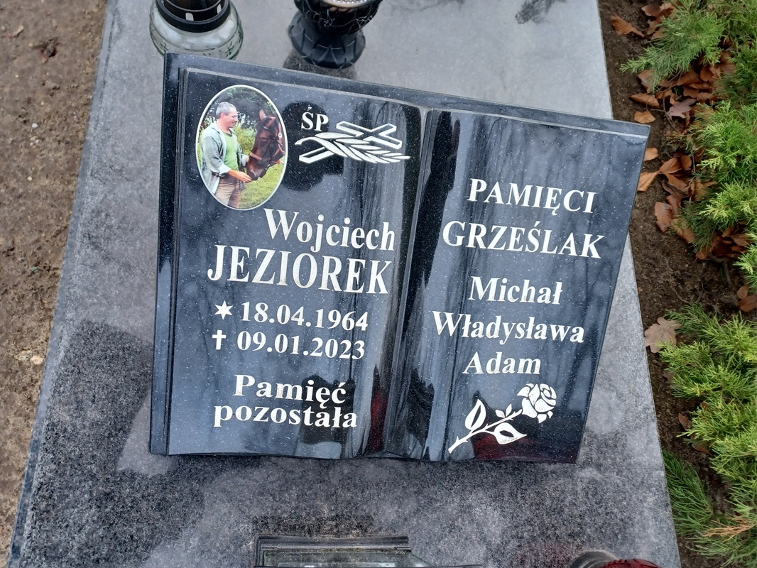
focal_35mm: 25
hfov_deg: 69.4
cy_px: 284
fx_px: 547
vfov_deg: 54.9
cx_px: 378
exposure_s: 1/50
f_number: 1.8
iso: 125
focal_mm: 4.6
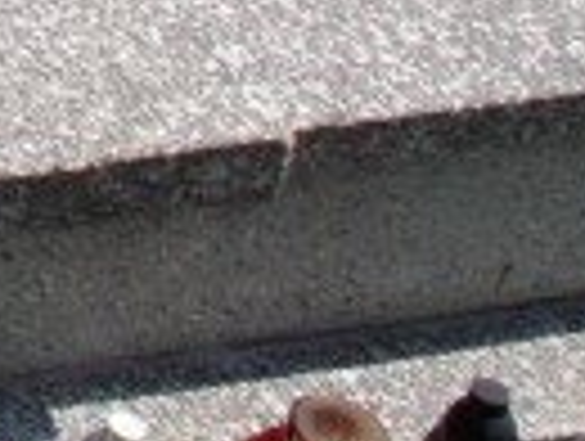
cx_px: -648
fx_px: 2827
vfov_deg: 8.3
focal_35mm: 167
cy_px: -522
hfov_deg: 10.7
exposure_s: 1/160
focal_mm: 6
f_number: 9.2
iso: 80
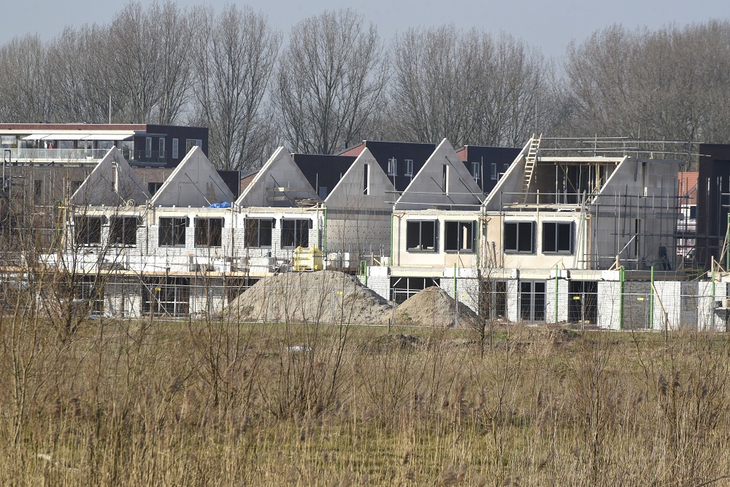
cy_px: 244
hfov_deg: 6.9
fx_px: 6084
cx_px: 365
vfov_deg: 4.6
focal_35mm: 300
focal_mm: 300
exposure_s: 1/640
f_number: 13
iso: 500
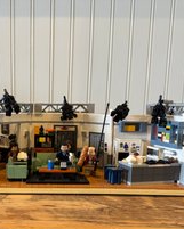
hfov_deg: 36.4
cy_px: 145
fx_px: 272
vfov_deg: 45.3
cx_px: 43
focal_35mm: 40
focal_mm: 6.76
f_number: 1.78
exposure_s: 1/60
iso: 250
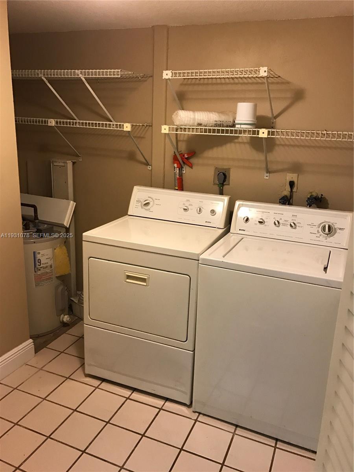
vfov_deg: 63.4
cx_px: 177
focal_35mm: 28
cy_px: 236
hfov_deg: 49.7
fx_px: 382
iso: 64
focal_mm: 3.99
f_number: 1.8
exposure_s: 1/15
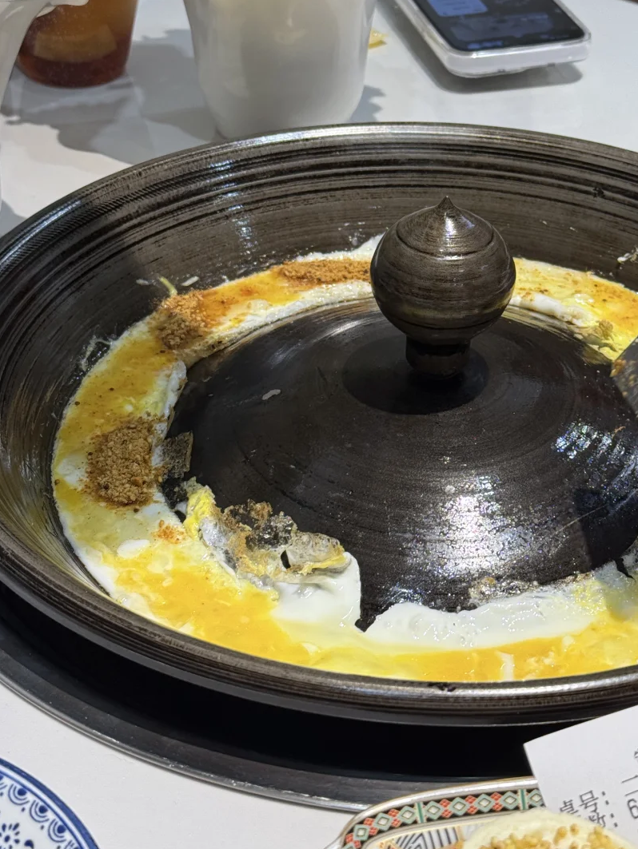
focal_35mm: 65
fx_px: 1596
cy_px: 331
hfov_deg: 22.5
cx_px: 424
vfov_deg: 29.7
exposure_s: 1/100
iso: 80
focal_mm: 6.76
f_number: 1.78
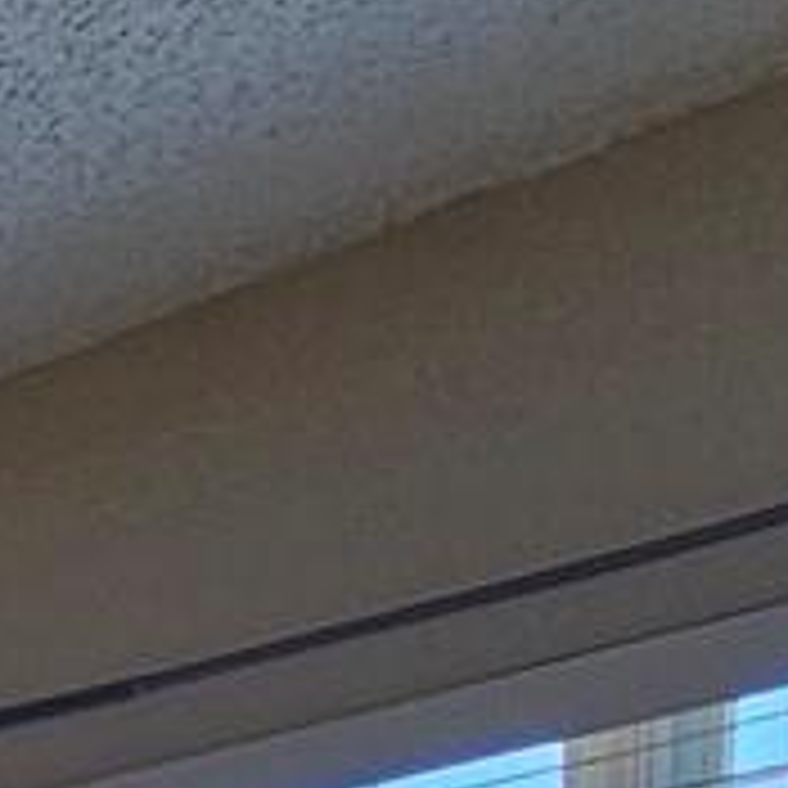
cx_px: -1819
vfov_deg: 13.1
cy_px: 1801
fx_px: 2704
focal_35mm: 105
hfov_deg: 10.0
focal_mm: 2.2
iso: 64
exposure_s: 1/120
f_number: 2.2
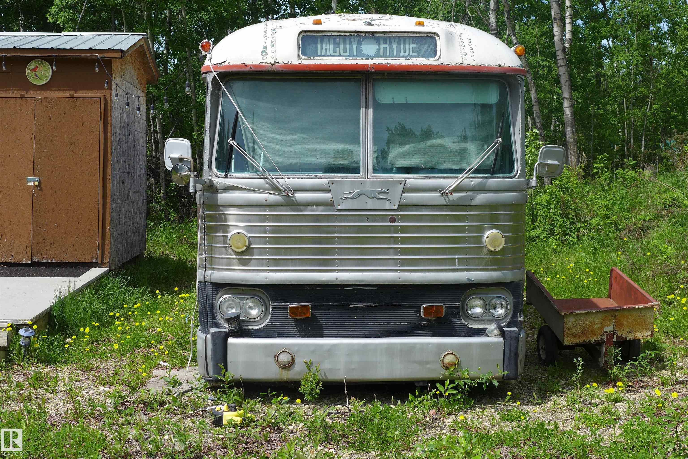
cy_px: 230
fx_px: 956
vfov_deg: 27.0
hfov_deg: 39.6
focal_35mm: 50
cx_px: 344
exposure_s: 1/1000
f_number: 2.8
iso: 80
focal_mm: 9.8
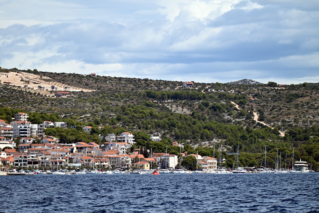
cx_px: 160
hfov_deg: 8.6
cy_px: 106
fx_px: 2127
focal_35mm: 240
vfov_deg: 5.7
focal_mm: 240
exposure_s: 1/1000
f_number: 5.6
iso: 140
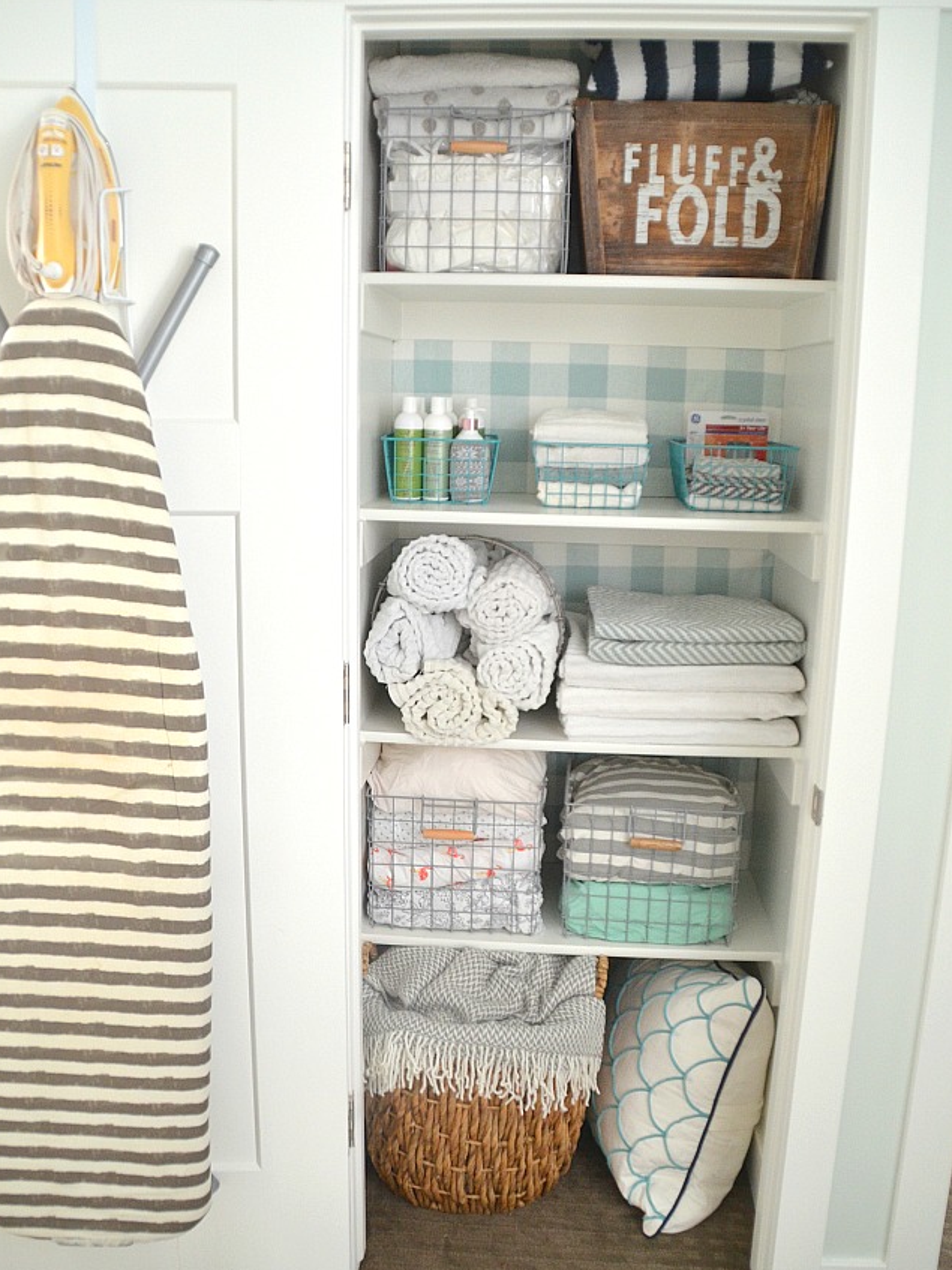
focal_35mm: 30
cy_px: 601
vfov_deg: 59.9
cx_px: 471
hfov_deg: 46.8
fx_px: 1100
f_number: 3.5
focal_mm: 18
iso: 1000
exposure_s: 1/50
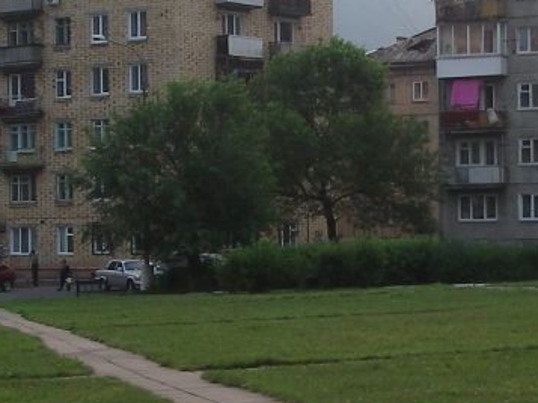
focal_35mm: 120
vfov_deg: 12.3
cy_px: 168
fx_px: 1863
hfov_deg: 16.4
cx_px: 395
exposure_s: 1/320
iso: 64
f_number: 3.3
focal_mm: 6.3
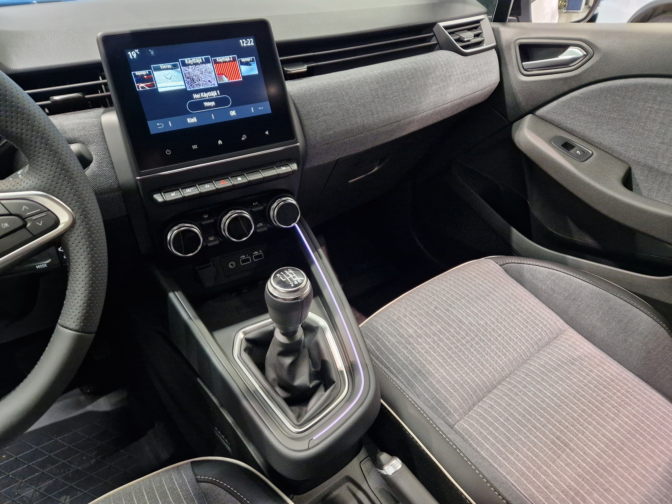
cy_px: 252
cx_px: 336
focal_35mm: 23
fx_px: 446
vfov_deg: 58.9
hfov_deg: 73.9
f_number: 1.8
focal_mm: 5.4
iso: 640
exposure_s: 1/100
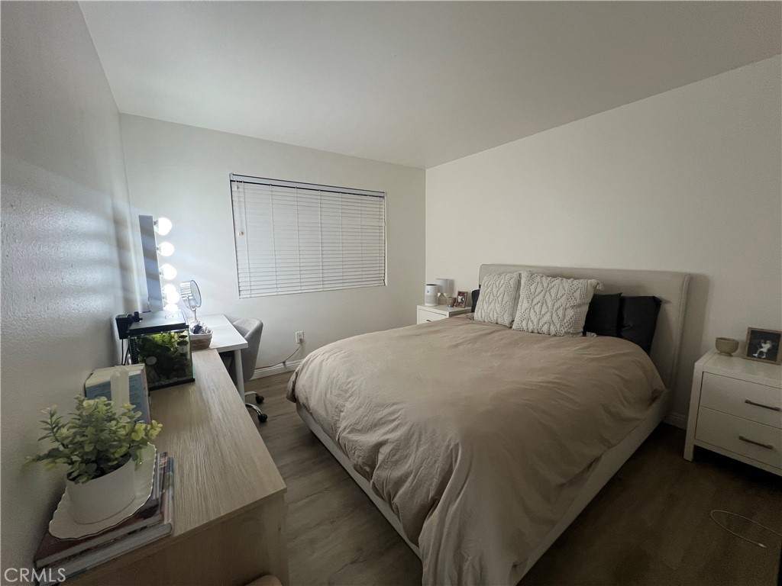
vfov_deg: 89.9
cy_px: 293
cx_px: 391
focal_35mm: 13
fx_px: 294
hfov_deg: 106.2
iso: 200
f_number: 1.8
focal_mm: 1.57
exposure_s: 1/60
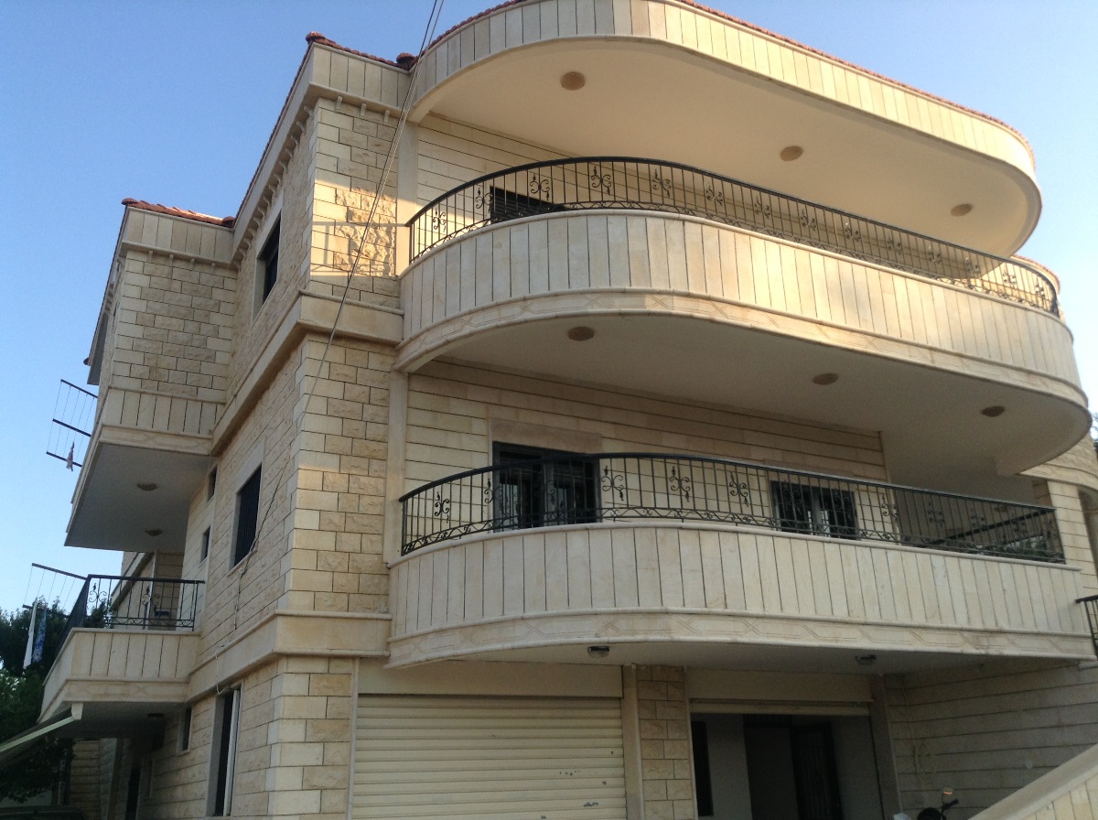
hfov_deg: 55.4
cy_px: 410
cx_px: 549
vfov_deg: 42.8
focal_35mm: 33
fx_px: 1045
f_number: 2.4
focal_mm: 3.3
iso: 32
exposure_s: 1/337
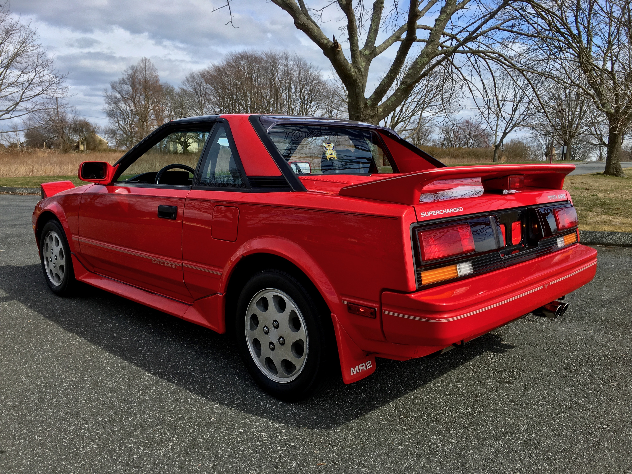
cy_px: 237
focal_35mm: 29
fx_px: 529
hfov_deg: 61.7
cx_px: 316
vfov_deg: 48.2
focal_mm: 4.15
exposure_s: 1/1115
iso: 25
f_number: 2.2
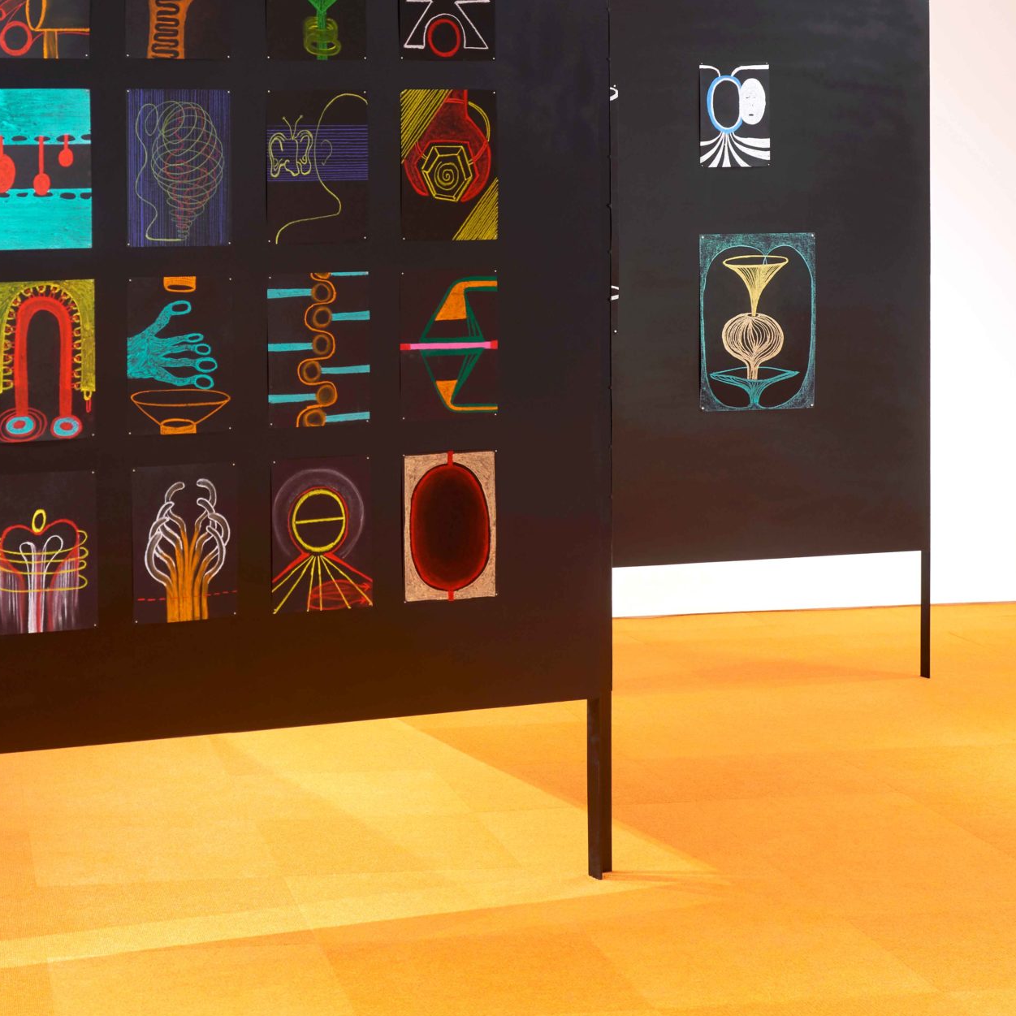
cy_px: 329
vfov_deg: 21.6
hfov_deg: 21.5
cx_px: 262
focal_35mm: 80
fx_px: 2657
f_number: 10
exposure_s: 5
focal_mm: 46
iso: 125
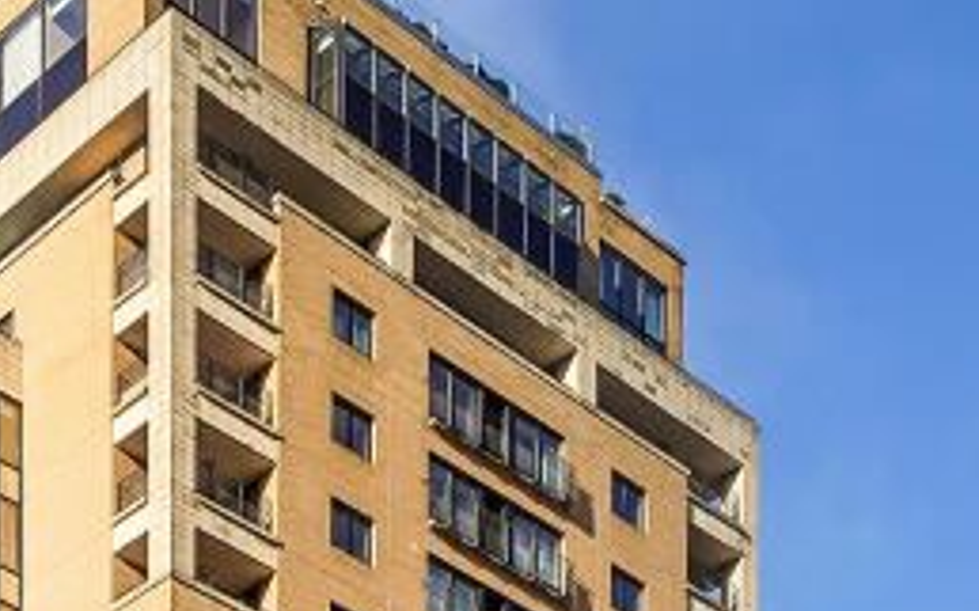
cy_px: 1106
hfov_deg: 25.2
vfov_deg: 14.4
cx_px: 114
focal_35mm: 80
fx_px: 2129
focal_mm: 19.7
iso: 200
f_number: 11
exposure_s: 1/160
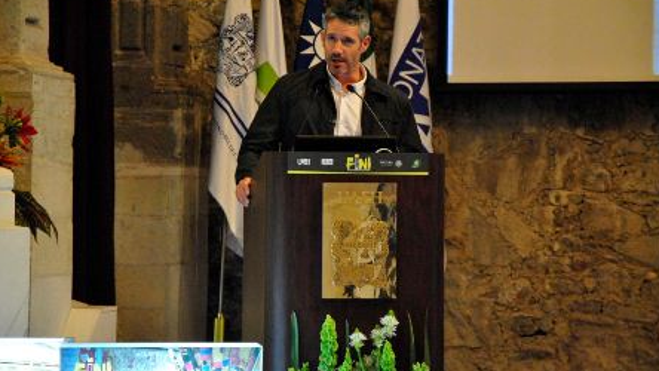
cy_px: 177
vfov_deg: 7.3
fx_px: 2911
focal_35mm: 167
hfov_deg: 12.9
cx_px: 331
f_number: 5.6
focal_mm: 105
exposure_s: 1/20
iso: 1600
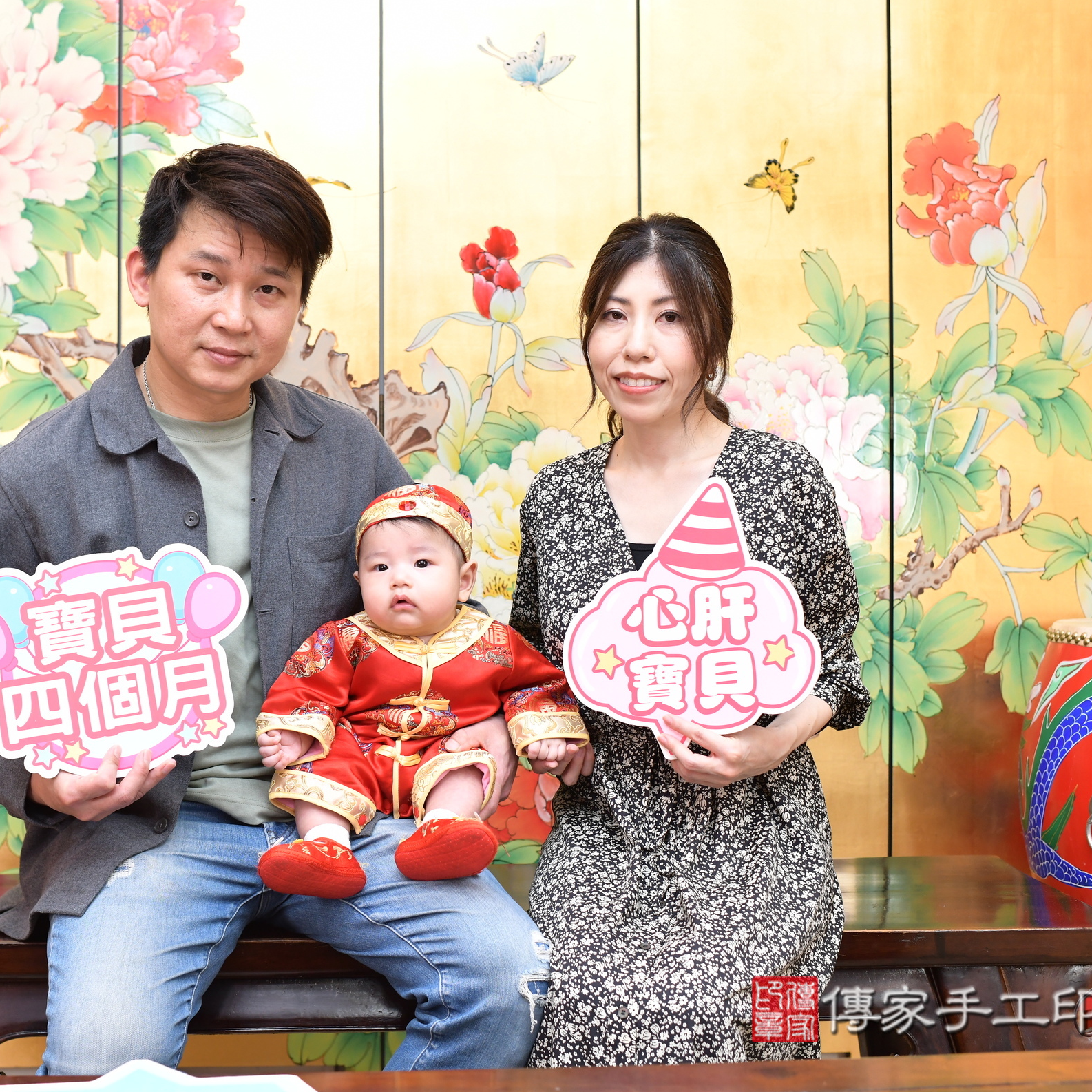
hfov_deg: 37.3
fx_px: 1606
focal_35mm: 45
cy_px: 549
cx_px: 414
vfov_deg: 37.6
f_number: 4.5
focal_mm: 35
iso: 1000
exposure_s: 1/200
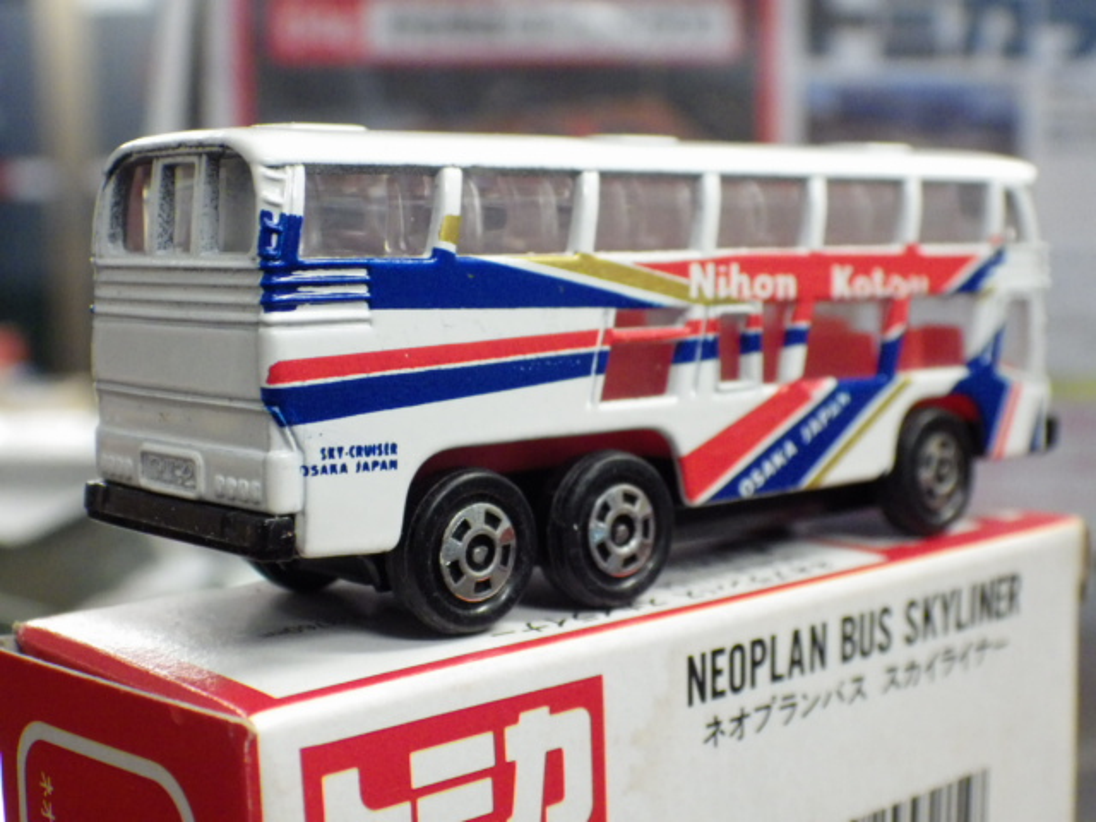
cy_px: 411
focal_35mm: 59
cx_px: 548
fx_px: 1868
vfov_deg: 24.8
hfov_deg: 32.7
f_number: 4
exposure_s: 1/40
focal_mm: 10.7
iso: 800
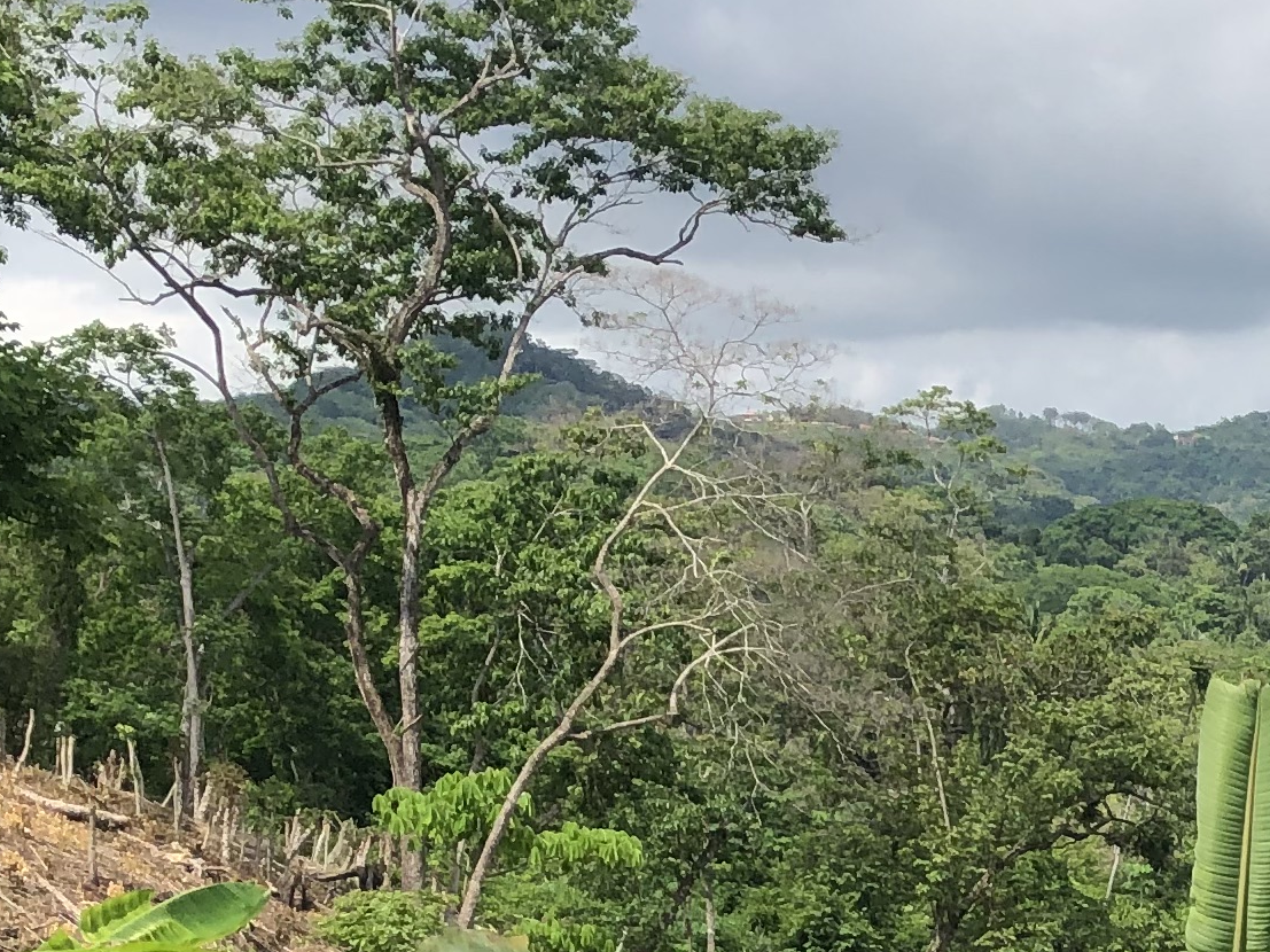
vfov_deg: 13.6
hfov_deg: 17.6
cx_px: 1821
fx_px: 3742
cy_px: 1436
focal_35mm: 102
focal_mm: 4
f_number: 1.8
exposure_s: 1/1548
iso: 20
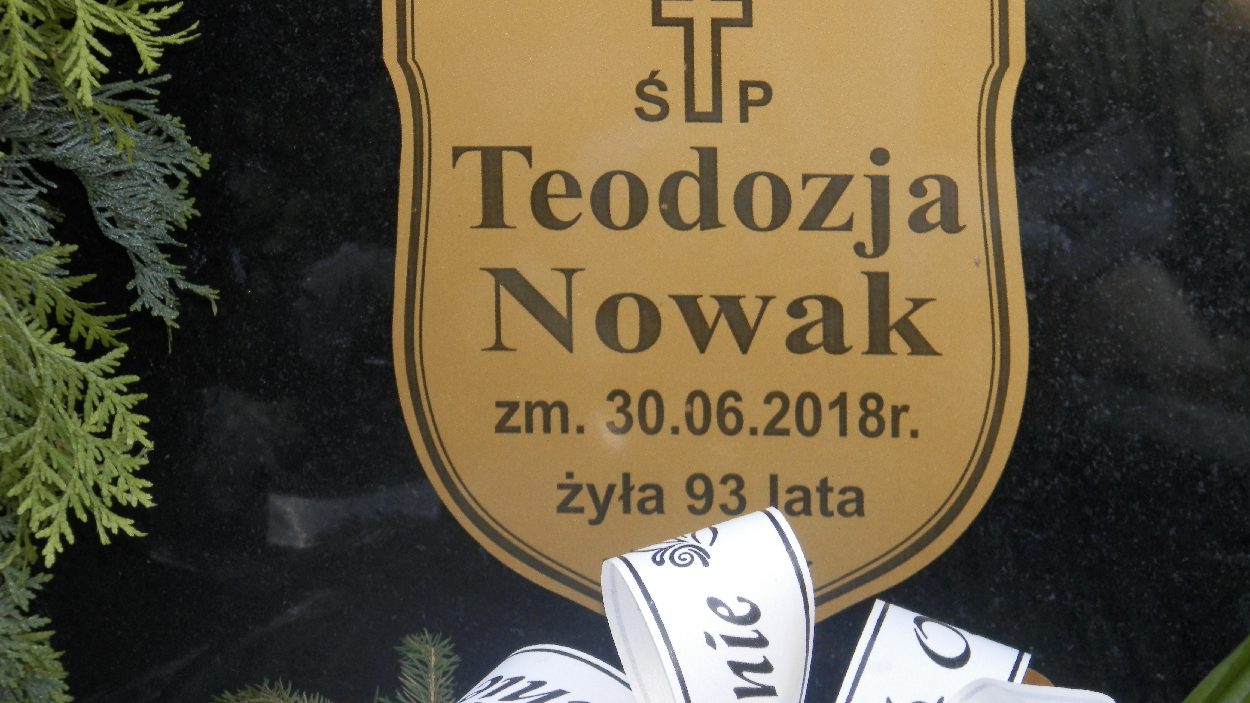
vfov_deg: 5.0
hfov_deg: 8.8
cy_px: 380
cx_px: 624
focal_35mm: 245
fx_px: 8121
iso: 160
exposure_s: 1/50
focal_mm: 40
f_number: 5.4
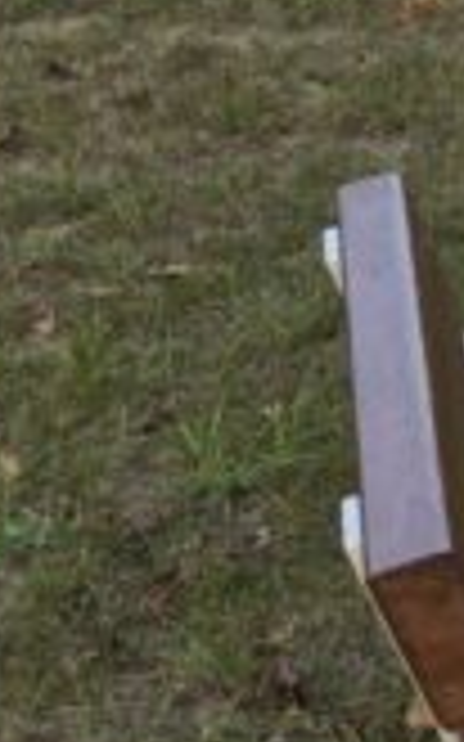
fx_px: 2390
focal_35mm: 118
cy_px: 351
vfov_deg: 17.7
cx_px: 1662
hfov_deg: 8.2
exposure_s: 1/180
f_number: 1.8
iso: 32
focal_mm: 5.4
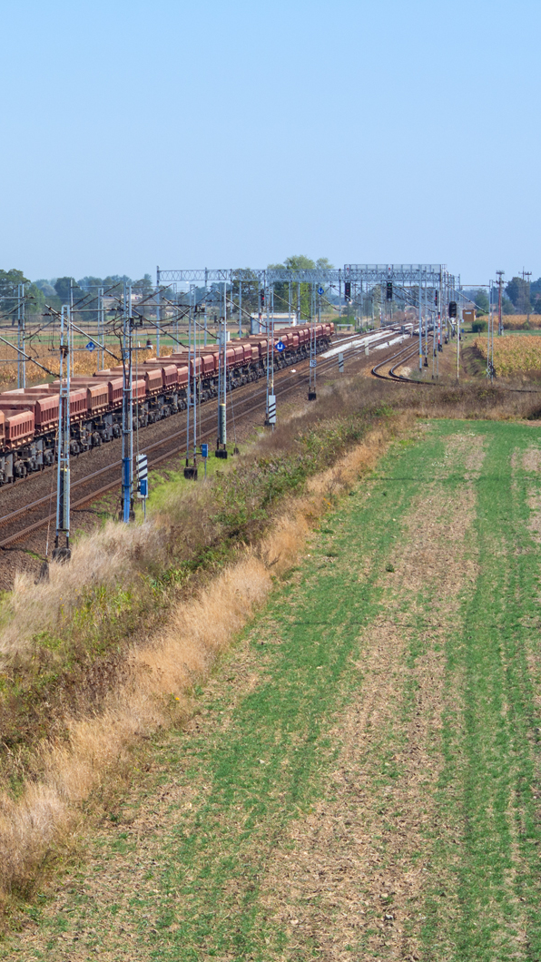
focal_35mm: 166
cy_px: 480
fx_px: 4235
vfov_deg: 13.0
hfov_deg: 7.3
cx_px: -104
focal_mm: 70
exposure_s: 1/400
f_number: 8
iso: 160
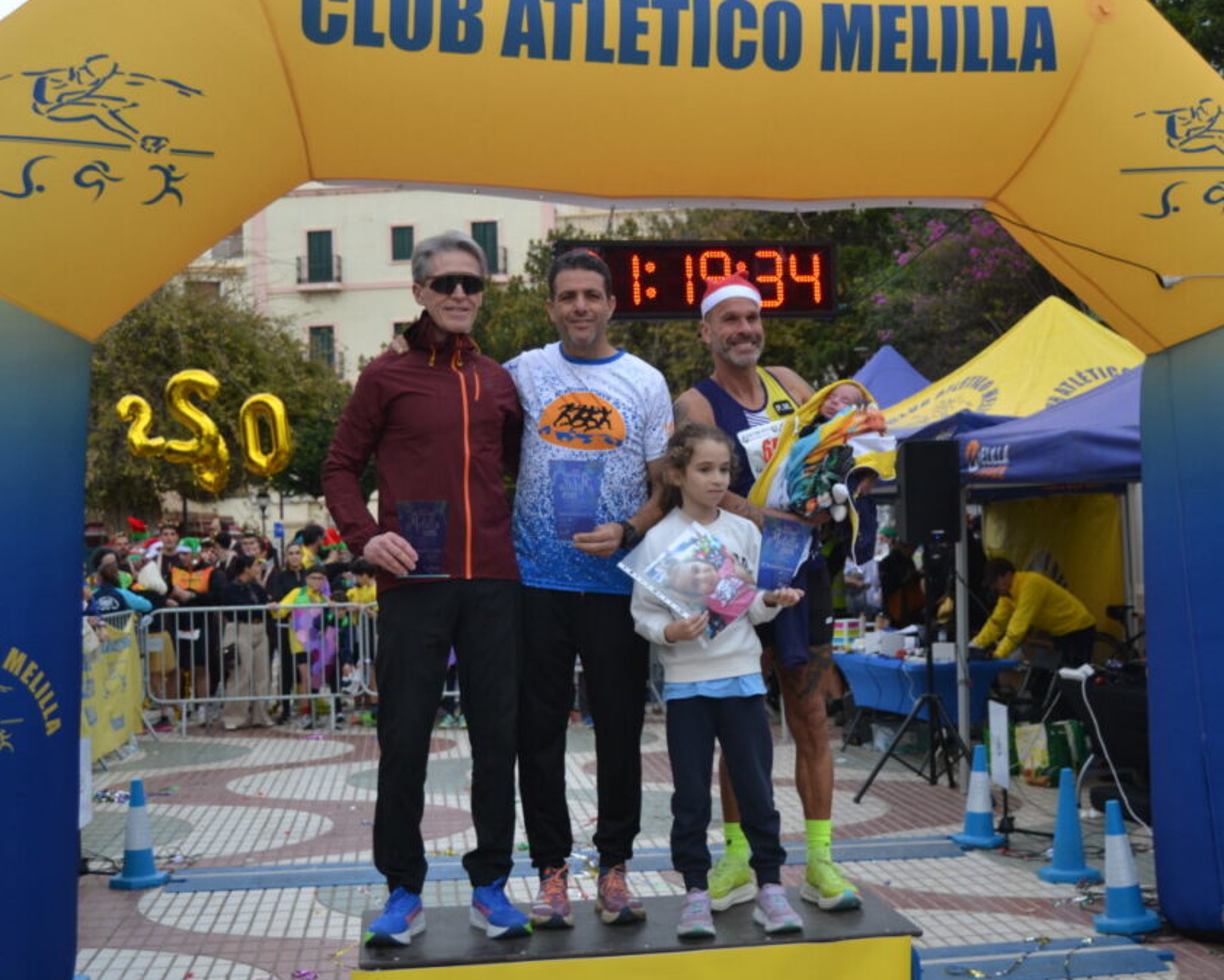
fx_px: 1739
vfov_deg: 31.5
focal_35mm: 48
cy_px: 488
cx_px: 680
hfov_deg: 38.7
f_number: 4
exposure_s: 1/800
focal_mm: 28
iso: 400
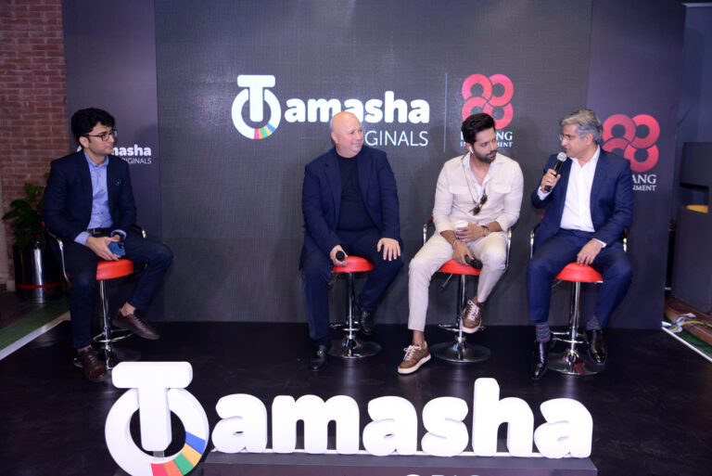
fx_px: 693
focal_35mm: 35
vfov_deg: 37.9
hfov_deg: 54.4
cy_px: 238
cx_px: 356
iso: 1600
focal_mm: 35
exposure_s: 1/160
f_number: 4
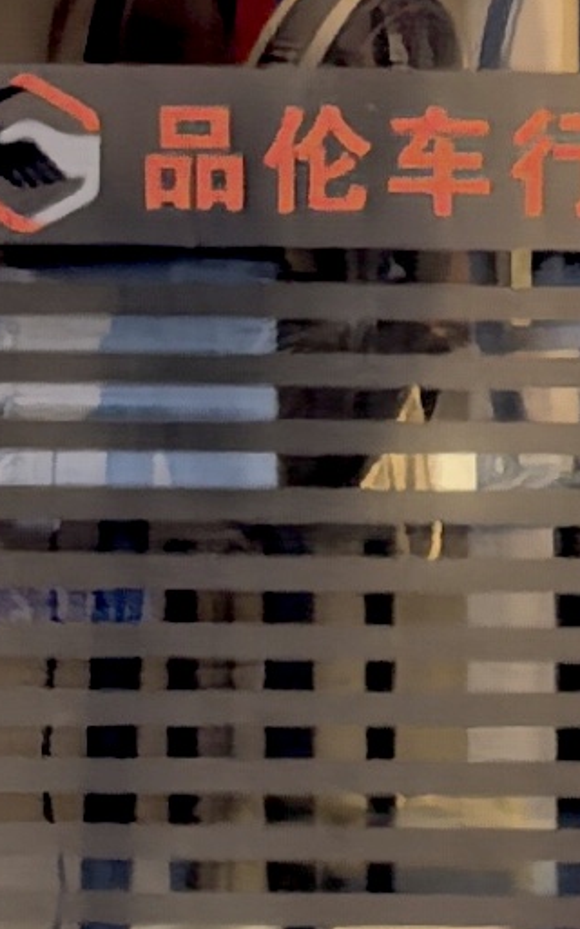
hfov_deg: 2.7
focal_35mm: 458
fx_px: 11583
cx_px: 3455
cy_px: 541
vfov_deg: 4.6
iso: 50
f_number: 2
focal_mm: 6.98
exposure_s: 1/100
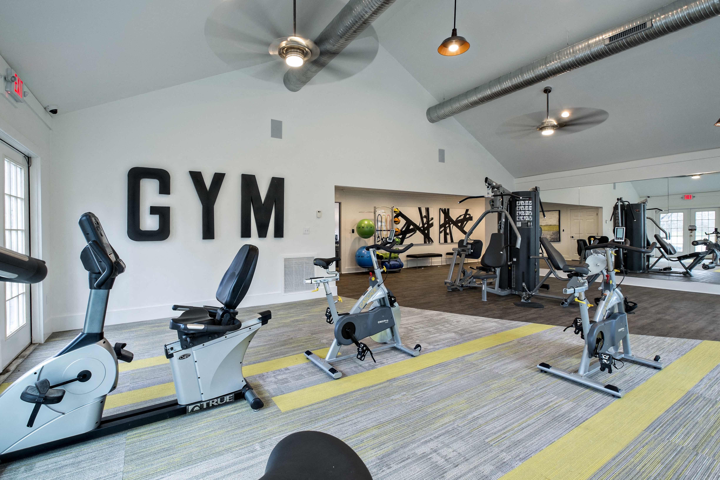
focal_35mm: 15
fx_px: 300
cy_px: 240
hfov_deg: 100.4
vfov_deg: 77.3
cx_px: 360
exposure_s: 1/8
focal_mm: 10
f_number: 7.1
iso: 400
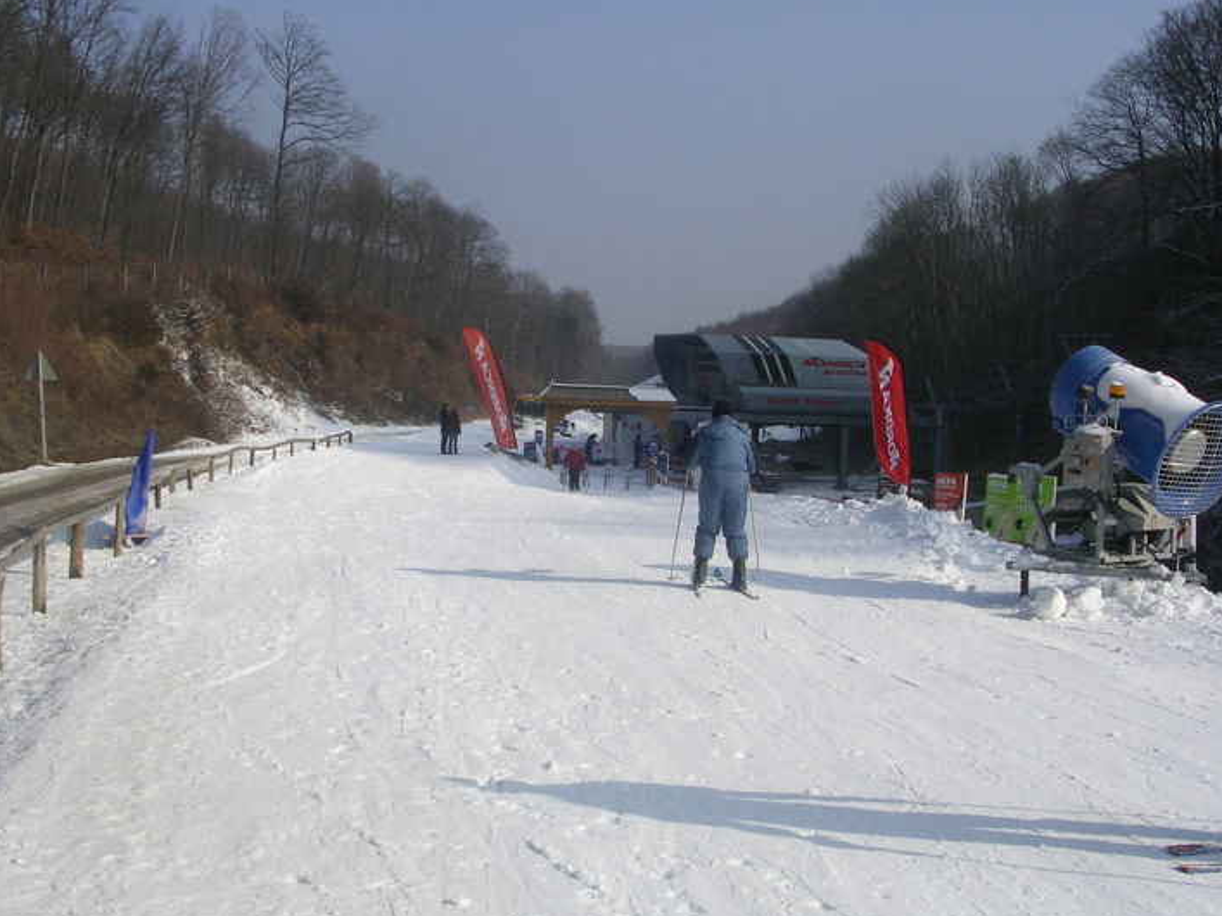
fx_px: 1518
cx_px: 601
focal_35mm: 43
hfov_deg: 43.9
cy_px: 491
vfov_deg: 33.6
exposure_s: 1/453
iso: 50
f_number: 5.6
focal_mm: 5.8
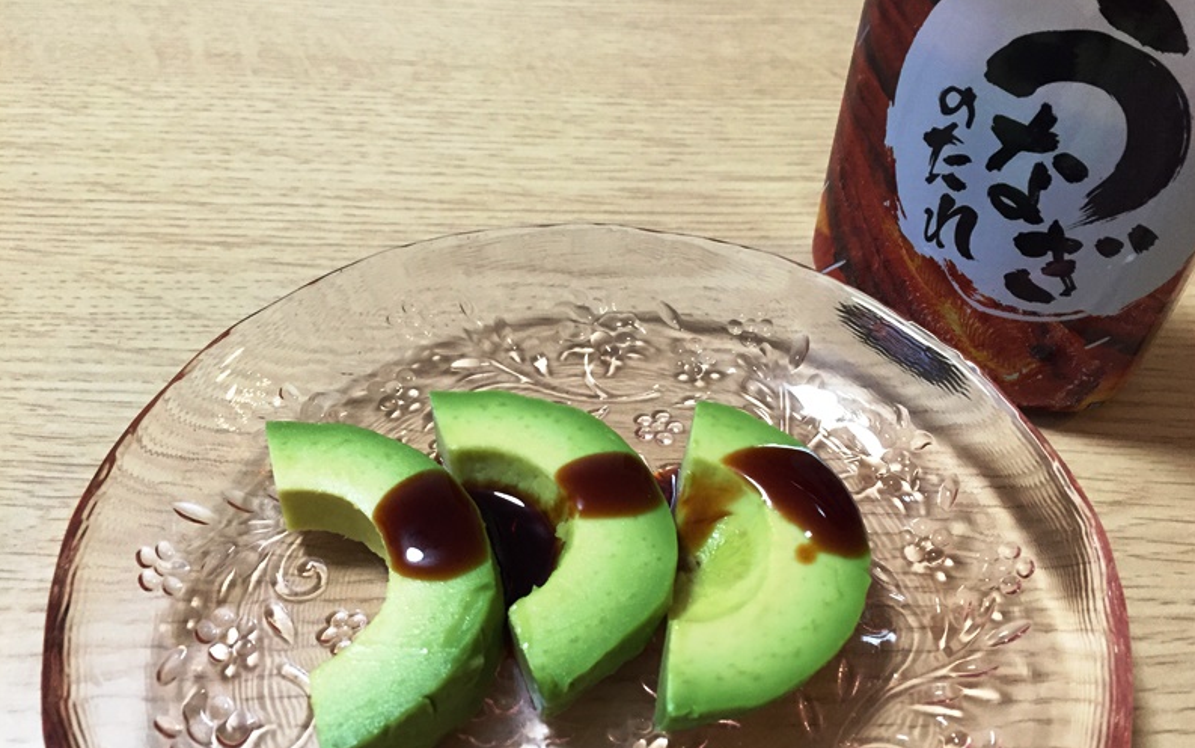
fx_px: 1010
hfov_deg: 61.2
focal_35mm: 31
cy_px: 415
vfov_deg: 40.6
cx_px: 597
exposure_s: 1/30
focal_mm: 4.15
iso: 200
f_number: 2.2
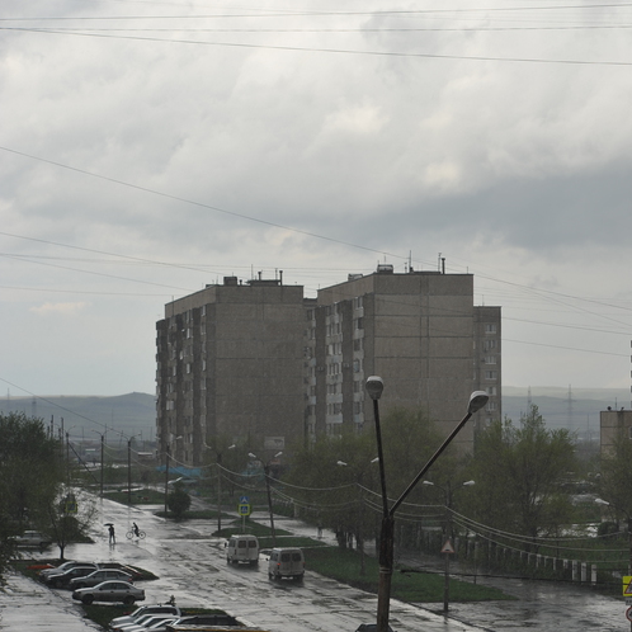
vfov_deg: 55.5
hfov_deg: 51.0
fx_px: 599
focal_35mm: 29
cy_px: 346
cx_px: 533
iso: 200
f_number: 5.6
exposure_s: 1/640
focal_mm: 20
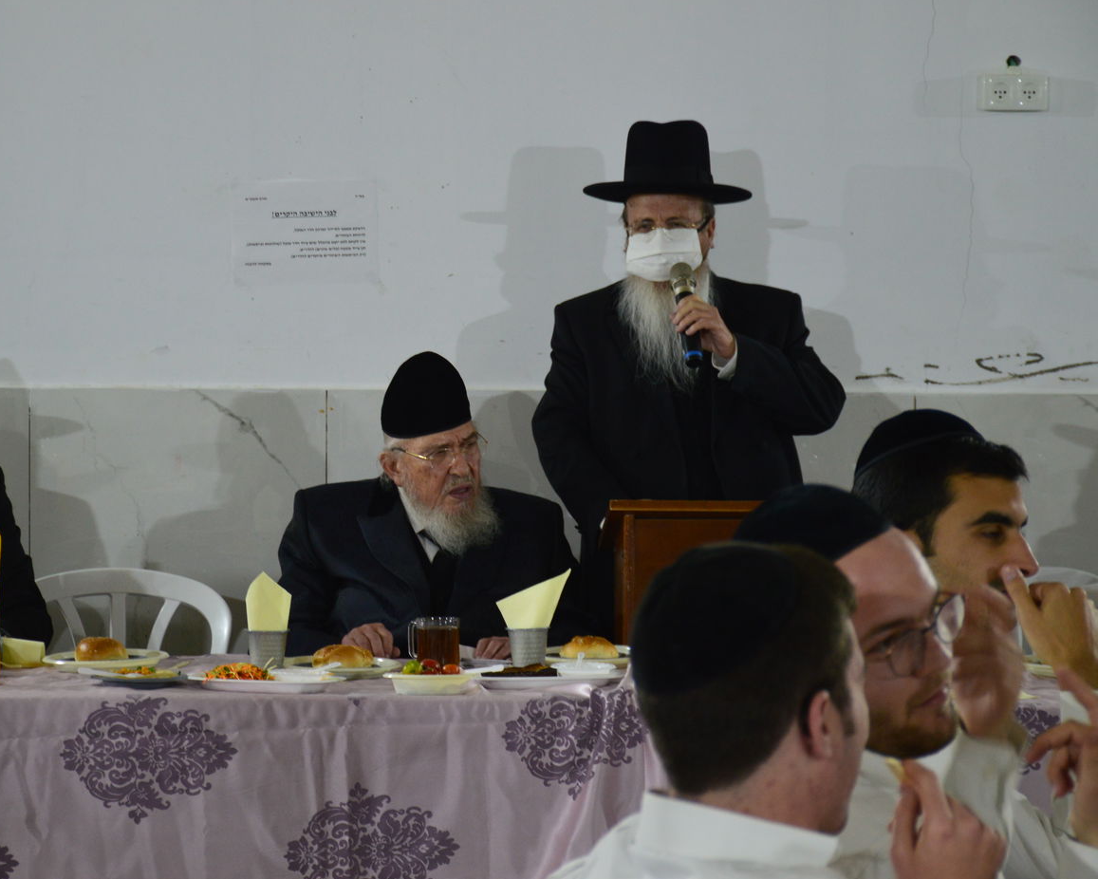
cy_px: 439
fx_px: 4146
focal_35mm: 128
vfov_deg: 12.1
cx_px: 487
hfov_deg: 15.1
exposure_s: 1/25
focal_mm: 75
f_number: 5
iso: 800
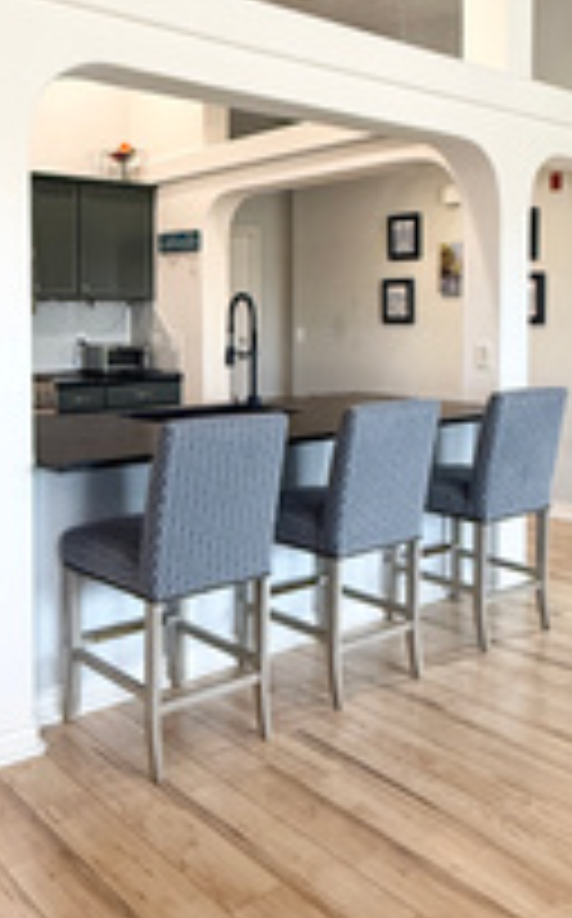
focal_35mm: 35
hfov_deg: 35.7
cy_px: 351
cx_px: 171
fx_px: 875
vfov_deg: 54.8
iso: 320
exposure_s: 1/120
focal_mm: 2.22
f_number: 2.2
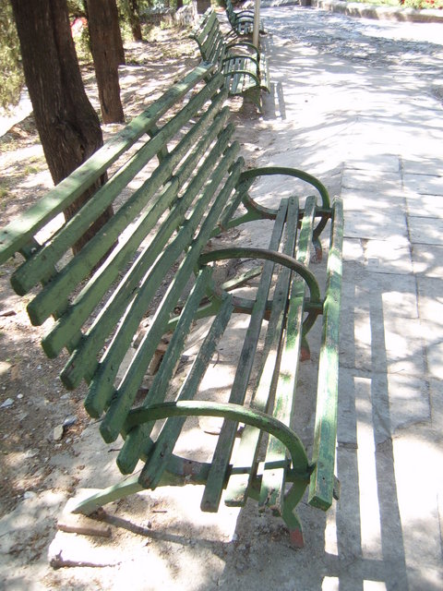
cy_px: 296
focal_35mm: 37
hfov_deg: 38.7
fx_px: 631
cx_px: 222
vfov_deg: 50.1
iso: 63
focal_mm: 6.2
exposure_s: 1/60
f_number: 2.9
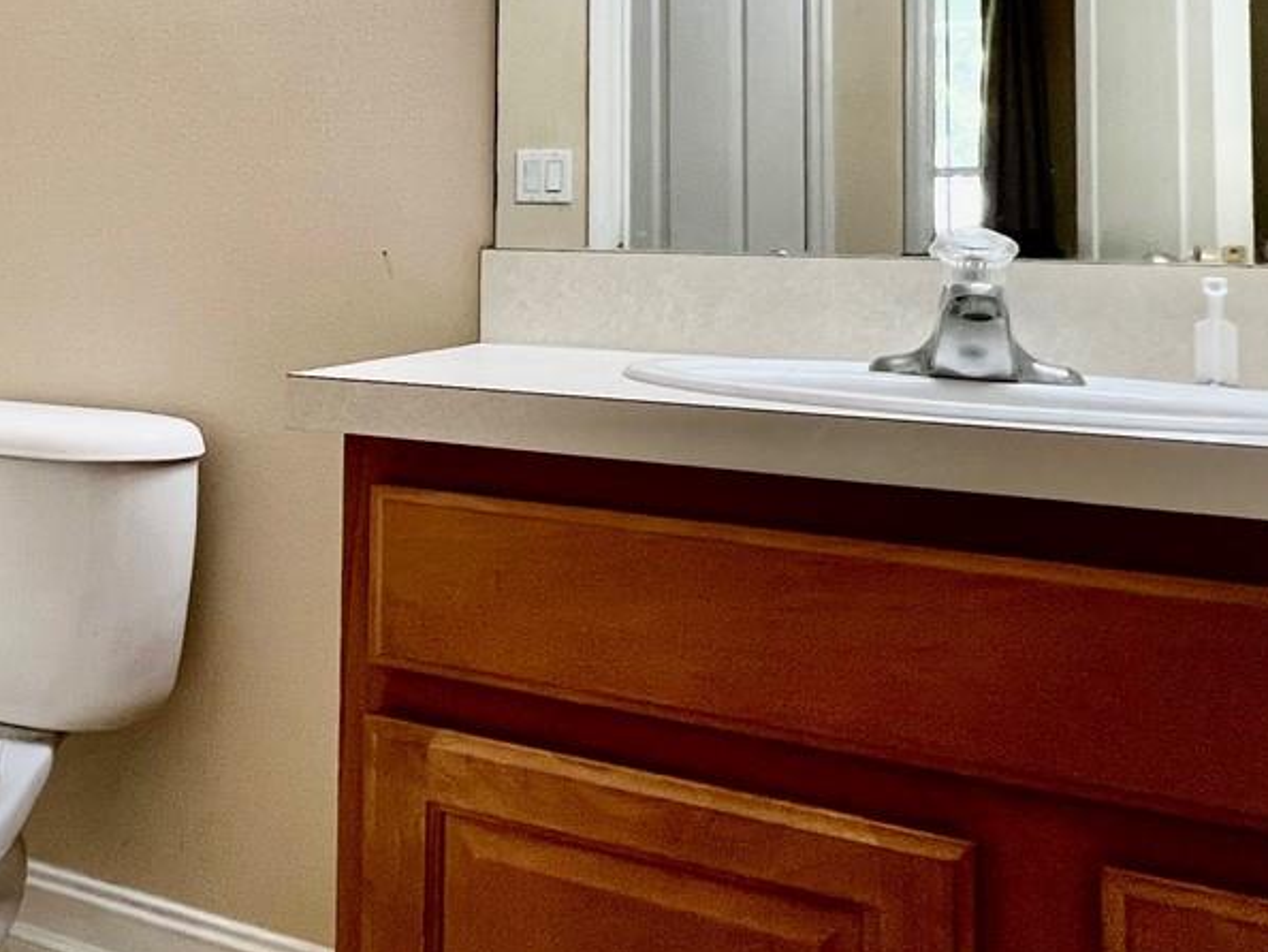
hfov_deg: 46.1
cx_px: 66
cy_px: 177
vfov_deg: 39.0
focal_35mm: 35
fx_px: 1283
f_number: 1.8
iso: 200
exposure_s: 1/120
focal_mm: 1.57
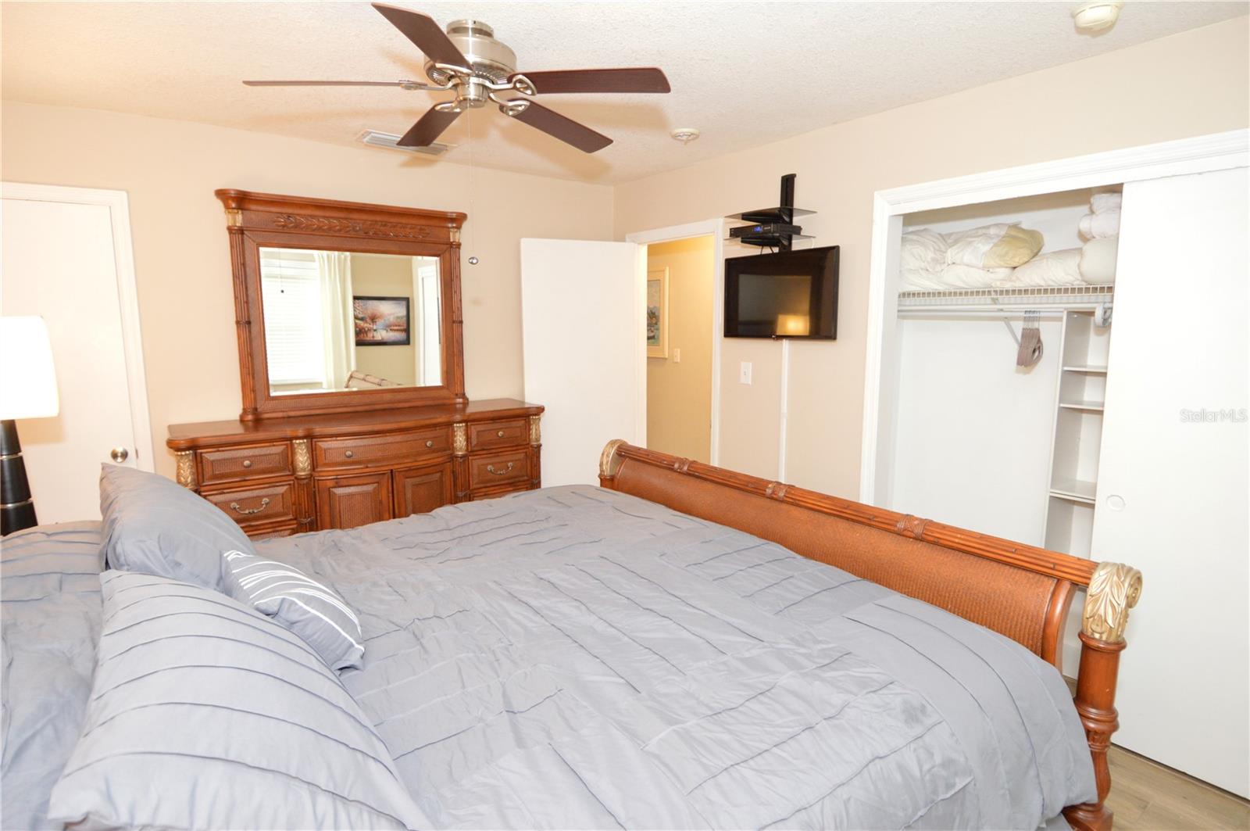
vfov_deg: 67.3
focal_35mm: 18
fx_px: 624
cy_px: 416
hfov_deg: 90.1
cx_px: 625
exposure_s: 1/60
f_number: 4
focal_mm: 12
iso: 1400
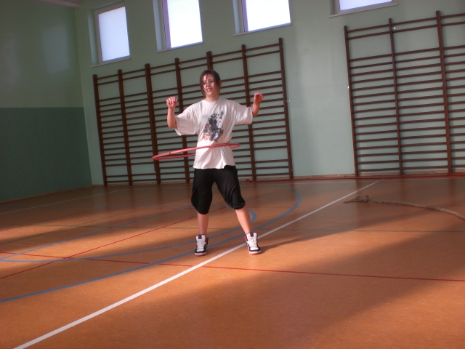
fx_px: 510
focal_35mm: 38
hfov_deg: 49.0
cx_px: 232
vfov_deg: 37.7
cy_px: 174
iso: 50
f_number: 3.1
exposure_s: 1/160
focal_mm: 6.3
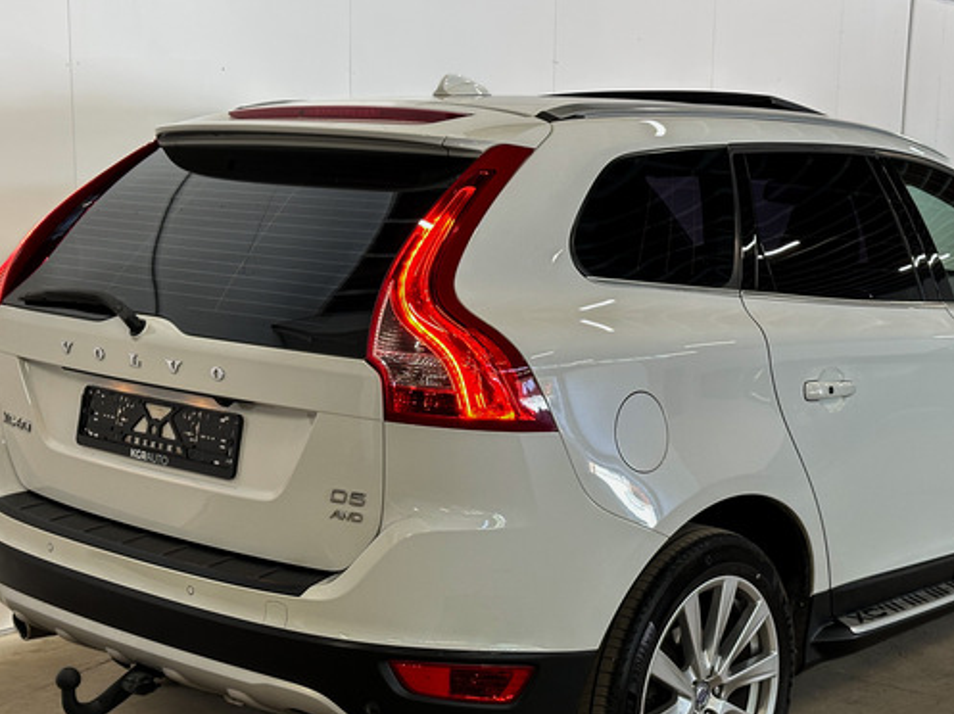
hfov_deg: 33.3
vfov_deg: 25.2
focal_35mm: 58
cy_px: 430
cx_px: 484
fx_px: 1597
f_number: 1.78
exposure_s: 1/50
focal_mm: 6.86
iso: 64
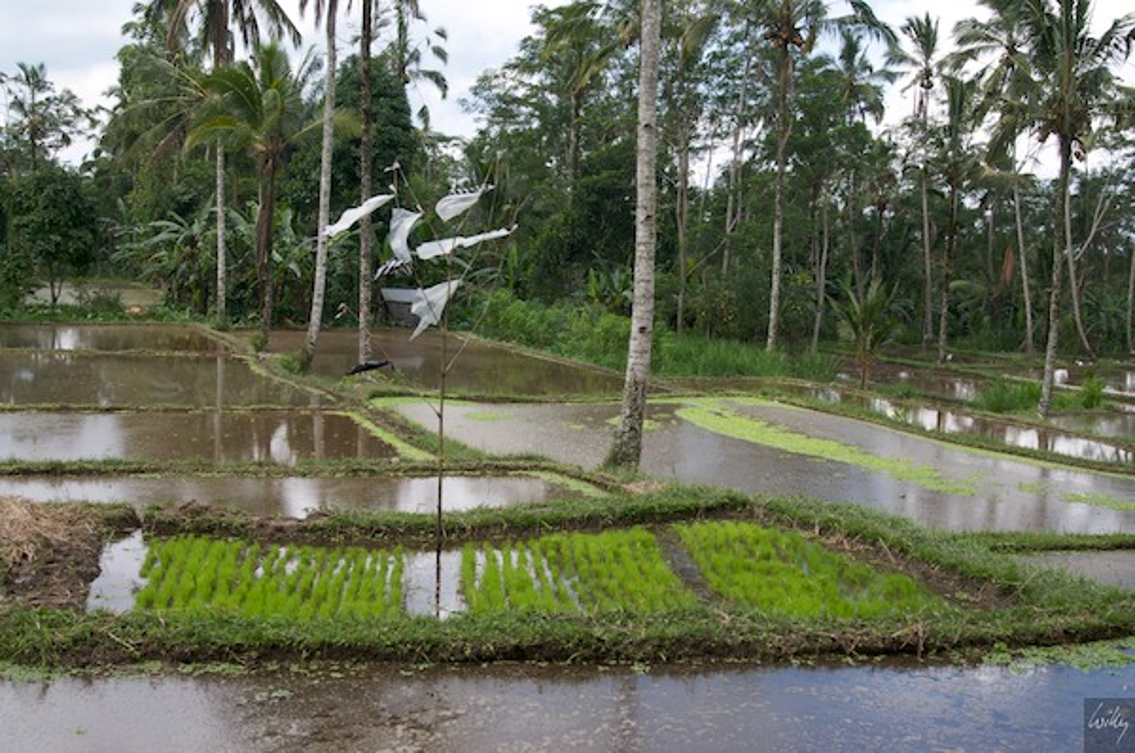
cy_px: 376
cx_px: 568
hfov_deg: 43.7
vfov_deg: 29.8
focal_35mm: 45
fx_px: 1416
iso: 320
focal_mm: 30
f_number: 9
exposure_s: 1/320
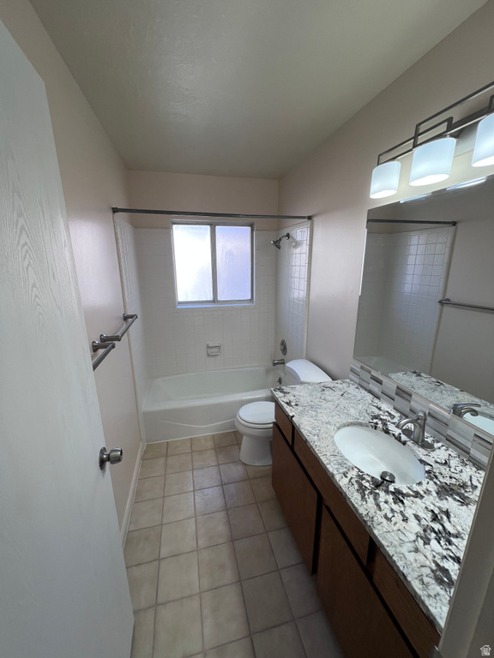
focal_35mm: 13
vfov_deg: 106.2
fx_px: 247
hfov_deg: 89.9
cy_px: 329
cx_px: 247
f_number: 1.8
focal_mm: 1.57
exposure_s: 1/120
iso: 40
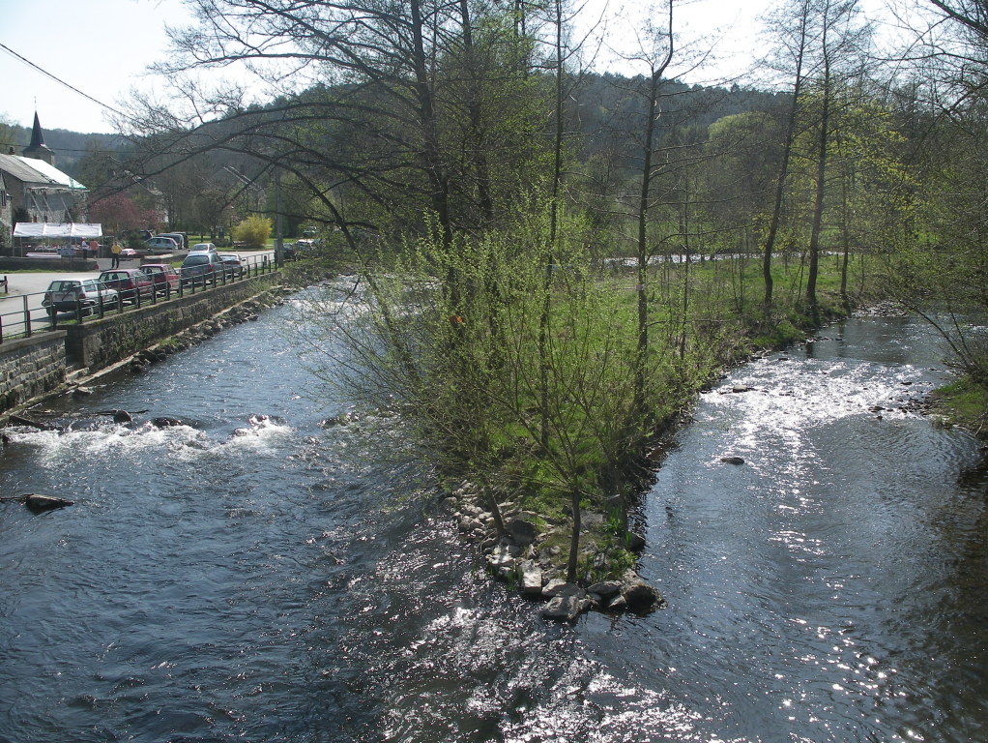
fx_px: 1057
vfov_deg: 38.7
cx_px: 494
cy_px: 372
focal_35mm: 37
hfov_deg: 50.1
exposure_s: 1/250
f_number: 5.6
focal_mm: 7.8
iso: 80
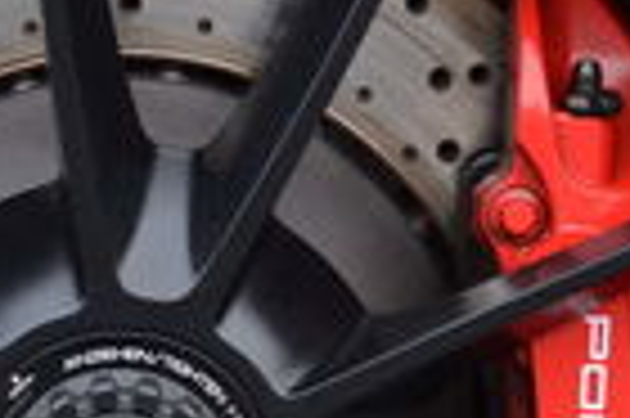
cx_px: 117
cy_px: 422
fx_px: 3741
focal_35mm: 214
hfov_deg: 9.6
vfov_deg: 6.4
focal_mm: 26
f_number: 4.2
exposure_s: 1/60
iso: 450
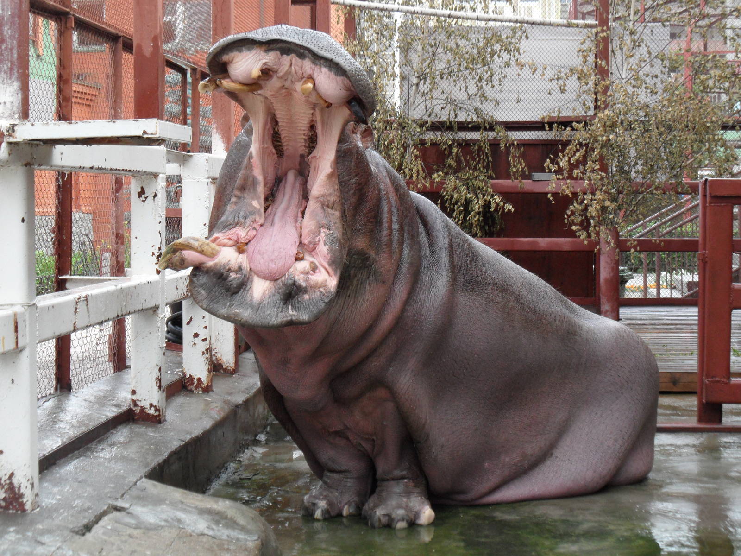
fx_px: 1713
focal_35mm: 80
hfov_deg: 24.4
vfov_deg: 18.4
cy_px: 278
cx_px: 370
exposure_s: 1/125
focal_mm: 13.2
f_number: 4.2
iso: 200
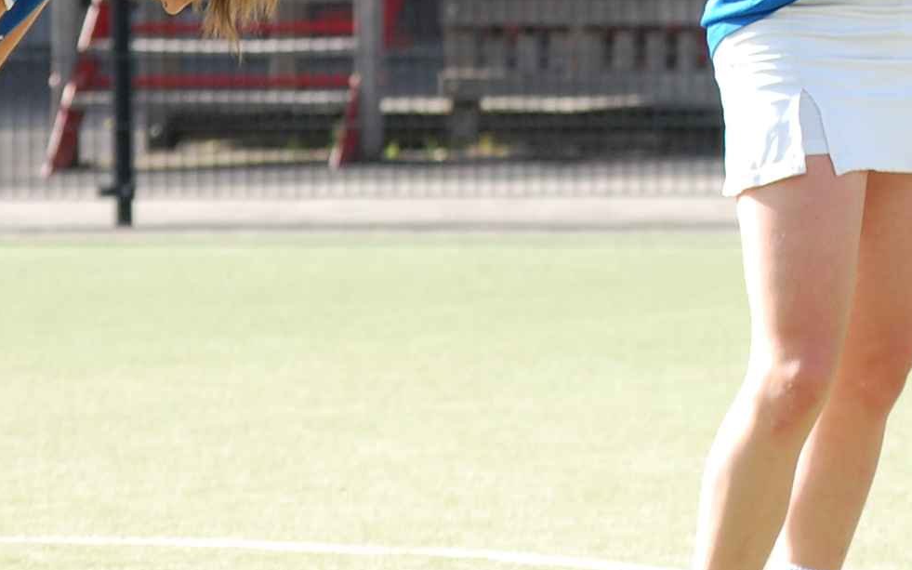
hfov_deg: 4.7
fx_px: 11010
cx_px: 832
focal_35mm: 443
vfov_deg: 3.0
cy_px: -153
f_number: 5.6
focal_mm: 102
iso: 360
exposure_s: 1/500
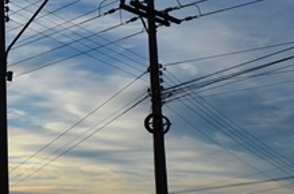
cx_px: -49
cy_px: -5
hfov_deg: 20.8
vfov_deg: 14.4
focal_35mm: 92
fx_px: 753
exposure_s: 1/400
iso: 100
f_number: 10
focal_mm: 21
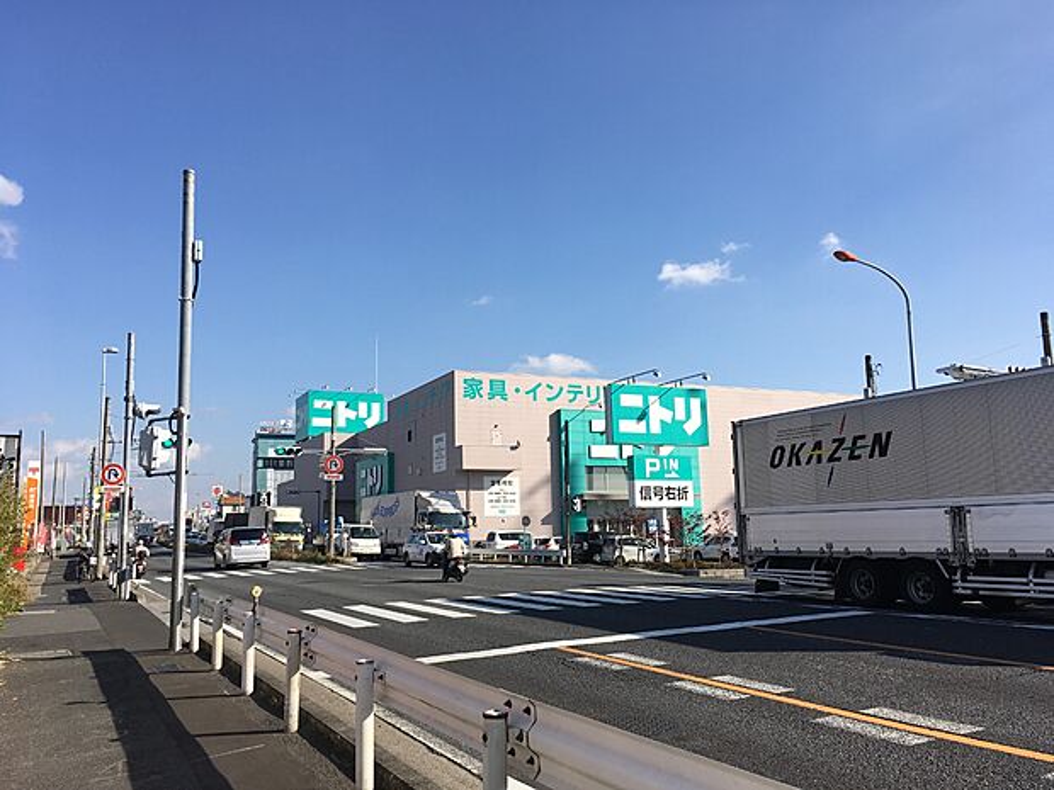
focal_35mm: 29
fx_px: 883
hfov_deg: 61.7
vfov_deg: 48.2
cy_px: 395
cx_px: 527
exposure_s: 1/1672
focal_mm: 4.15
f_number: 2.2
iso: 25
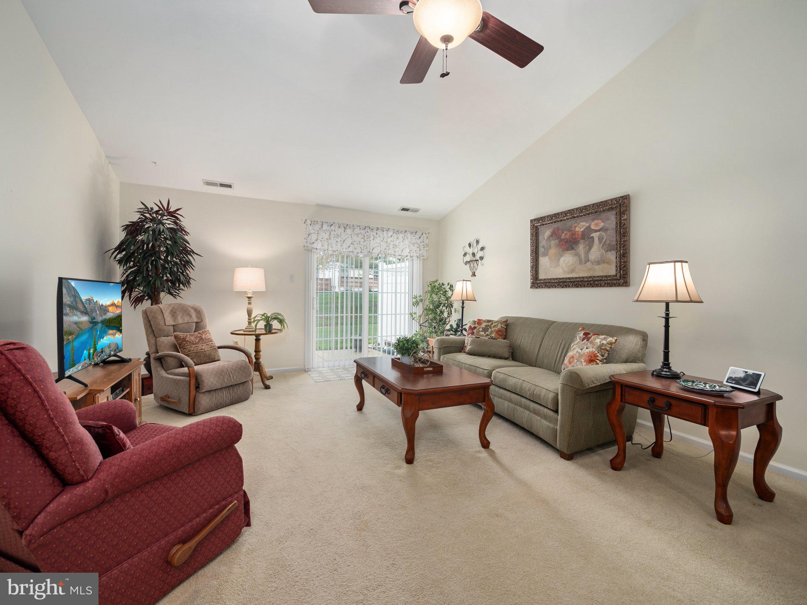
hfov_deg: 102.1
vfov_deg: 85.7
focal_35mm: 14
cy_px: 302
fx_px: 326
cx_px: 404
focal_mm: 7
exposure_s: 1/6
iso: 200
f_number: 4
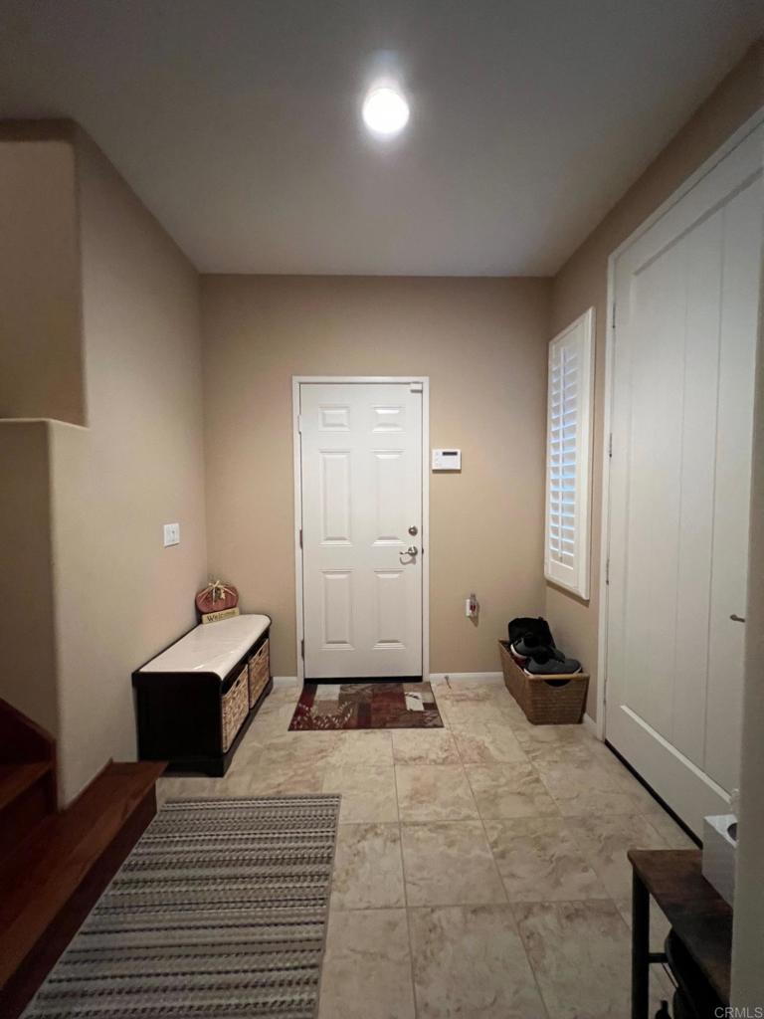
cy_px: 510
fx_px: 383
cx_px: 382
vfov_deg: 106.2
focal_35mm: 13
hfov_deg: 89.9
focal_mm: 1.57
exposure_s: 1/40
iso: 800
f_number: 1.8
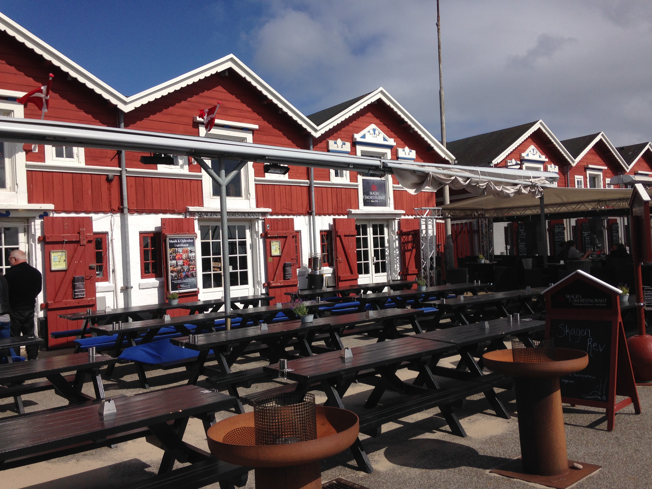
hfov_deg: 55.4
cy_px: 244
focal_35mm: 33
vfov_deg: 42.9
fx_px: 622
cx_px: 326
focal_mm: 4.12
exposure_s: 1/3390
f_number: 2.4
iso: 50
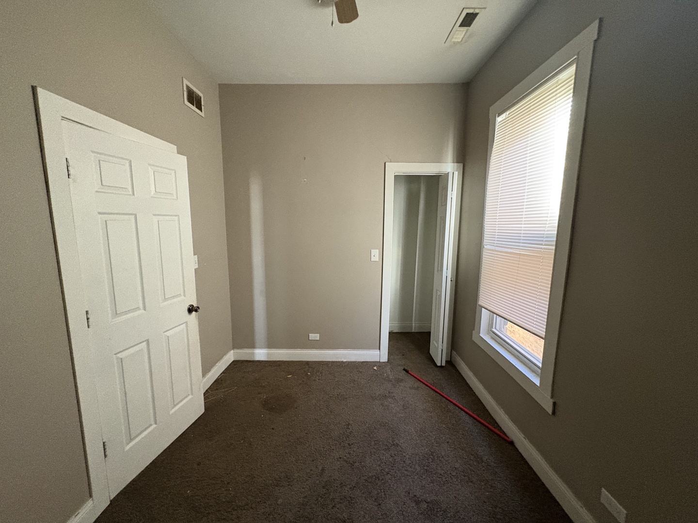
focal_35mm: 14
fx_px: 282
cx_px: 349
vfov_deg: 85.7
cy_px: 262
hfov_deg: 102.1
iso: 640
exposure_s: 1/60
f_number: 2.2
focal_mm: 2.22
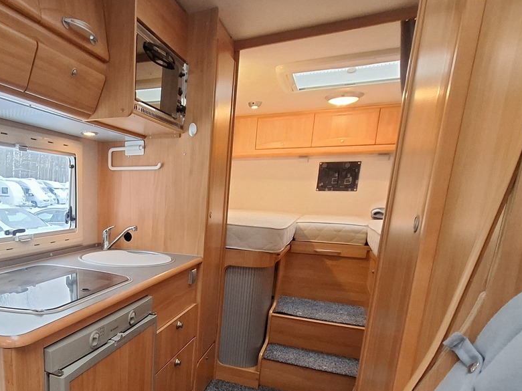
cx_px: 112
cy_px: 281
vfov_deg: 54.8
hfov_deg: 65.7
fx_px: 362
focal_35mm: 24
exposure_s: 1/25
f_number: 2.2
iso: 320
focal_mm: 1.74
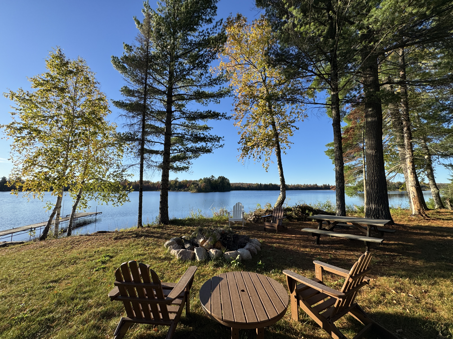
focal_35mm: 14
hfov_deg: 102.1
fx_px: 183
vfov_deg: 85.7
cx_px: 226
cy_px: 170
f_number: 2.2
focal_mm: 2.22
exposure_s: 1/1198
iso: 40
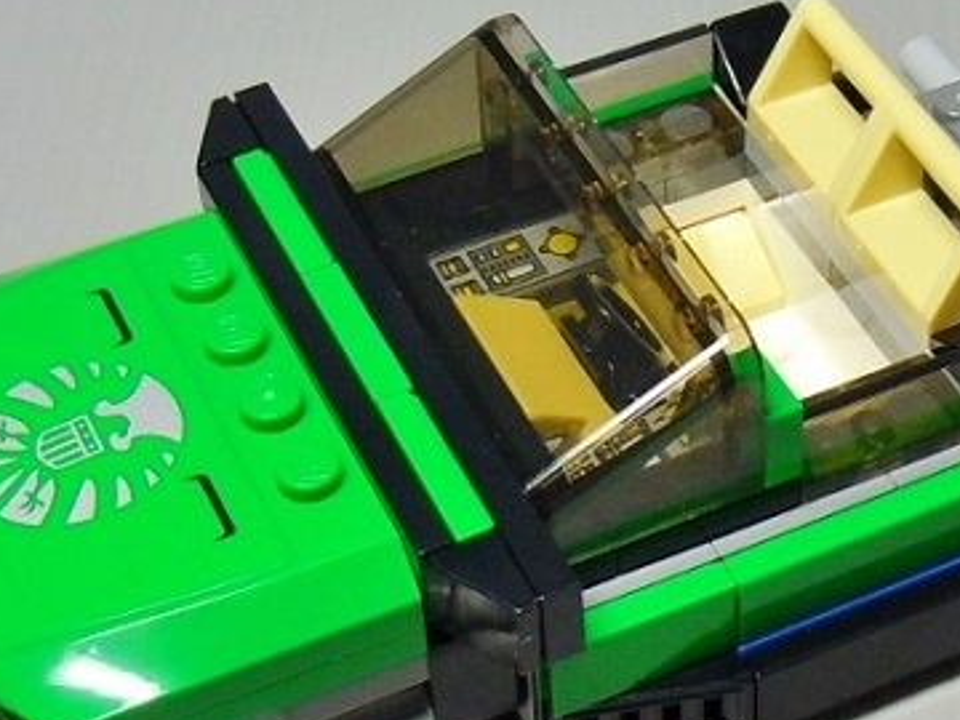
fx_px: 1775
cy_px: 373
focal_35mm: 64
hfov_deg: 30.1
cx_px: 599
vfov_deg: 22.9
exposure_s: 1/30
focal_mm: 5.4
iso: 200
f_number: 3.5
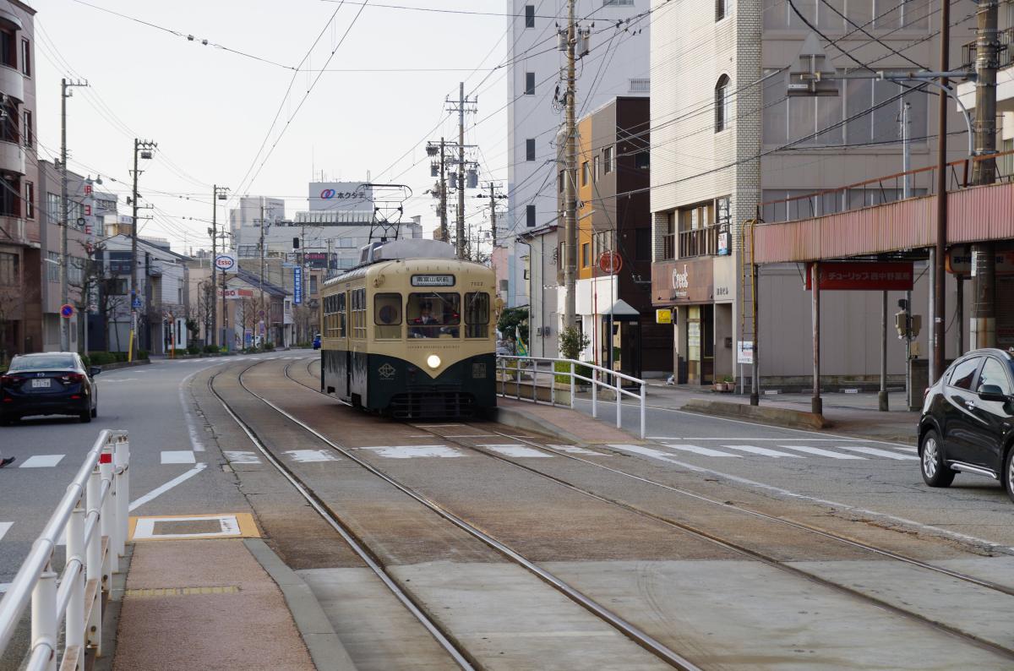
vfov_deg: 18.1
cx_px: 507
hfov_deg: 27.1
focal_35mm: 75
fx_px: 2107
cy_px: 336
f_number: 4.5
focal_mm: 50
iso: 200
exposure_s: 1/180
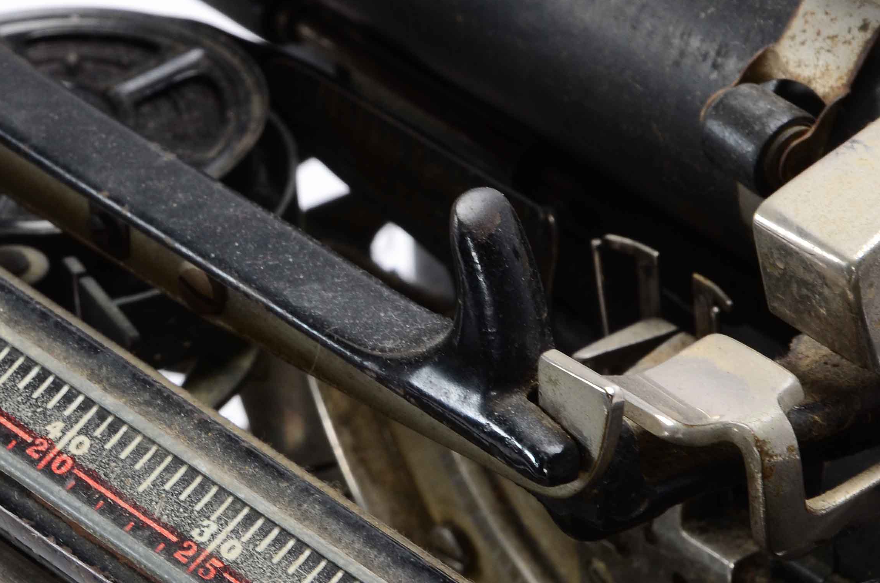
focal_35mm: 340
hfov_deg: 6.1
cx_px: 134
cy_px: 510
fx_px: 8297
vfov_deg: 4.0
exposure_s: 1/160
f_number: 14
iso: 200
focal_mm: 105
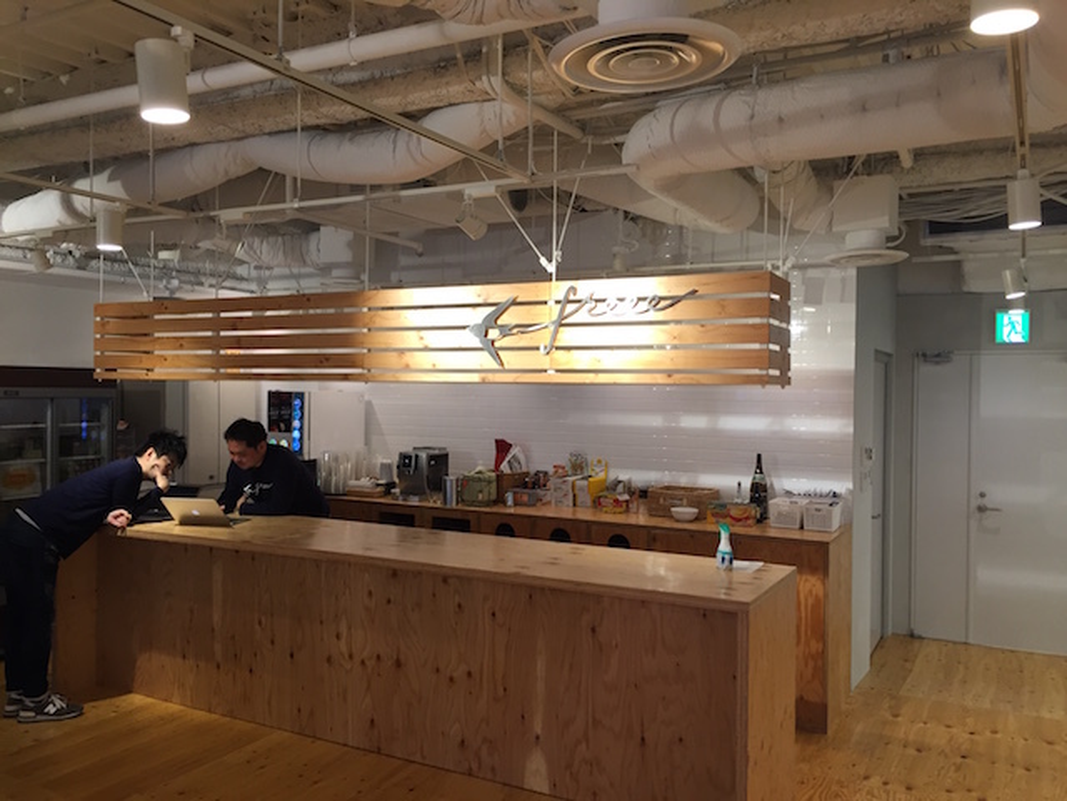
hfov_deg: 61.7
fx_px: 894
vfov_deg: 48.2
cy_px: 400
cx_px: 534
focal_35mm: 29
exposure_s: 1/30
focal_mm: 4.15
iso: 32
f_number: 2.2
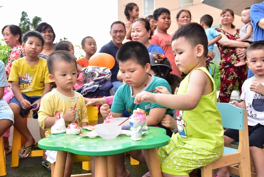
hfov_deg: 50.7
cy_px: 88
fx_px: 279
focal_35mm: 38
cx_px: 132
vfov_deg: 35.1
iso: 400
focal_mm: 38
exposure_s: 1/200
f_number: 5.6
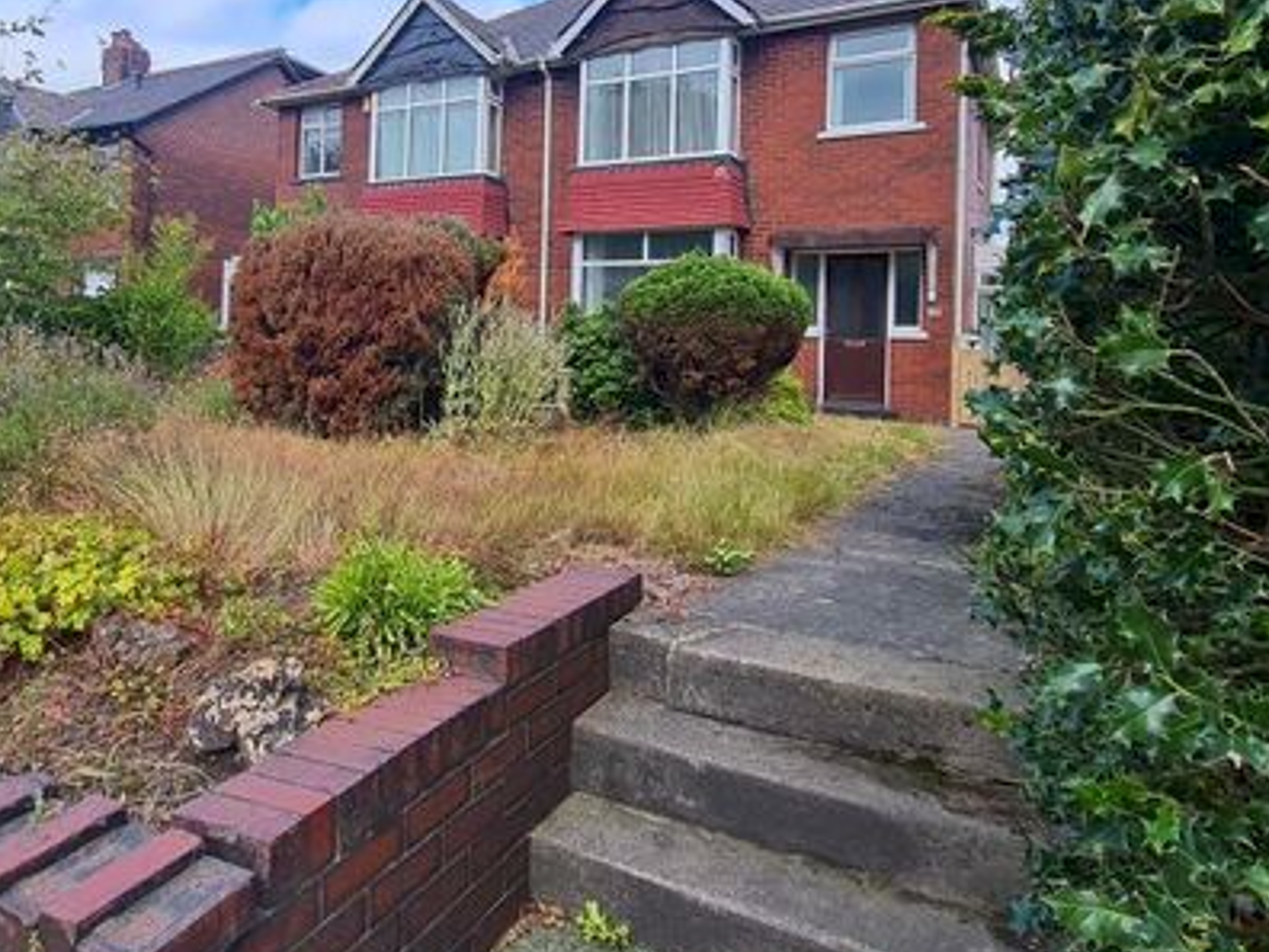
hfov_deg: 73.3
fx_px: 843
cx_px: 526
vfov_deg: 58.0
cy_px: 348
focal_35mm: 23
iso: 50
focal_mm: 1.74
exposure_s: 1/670
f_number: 2.2
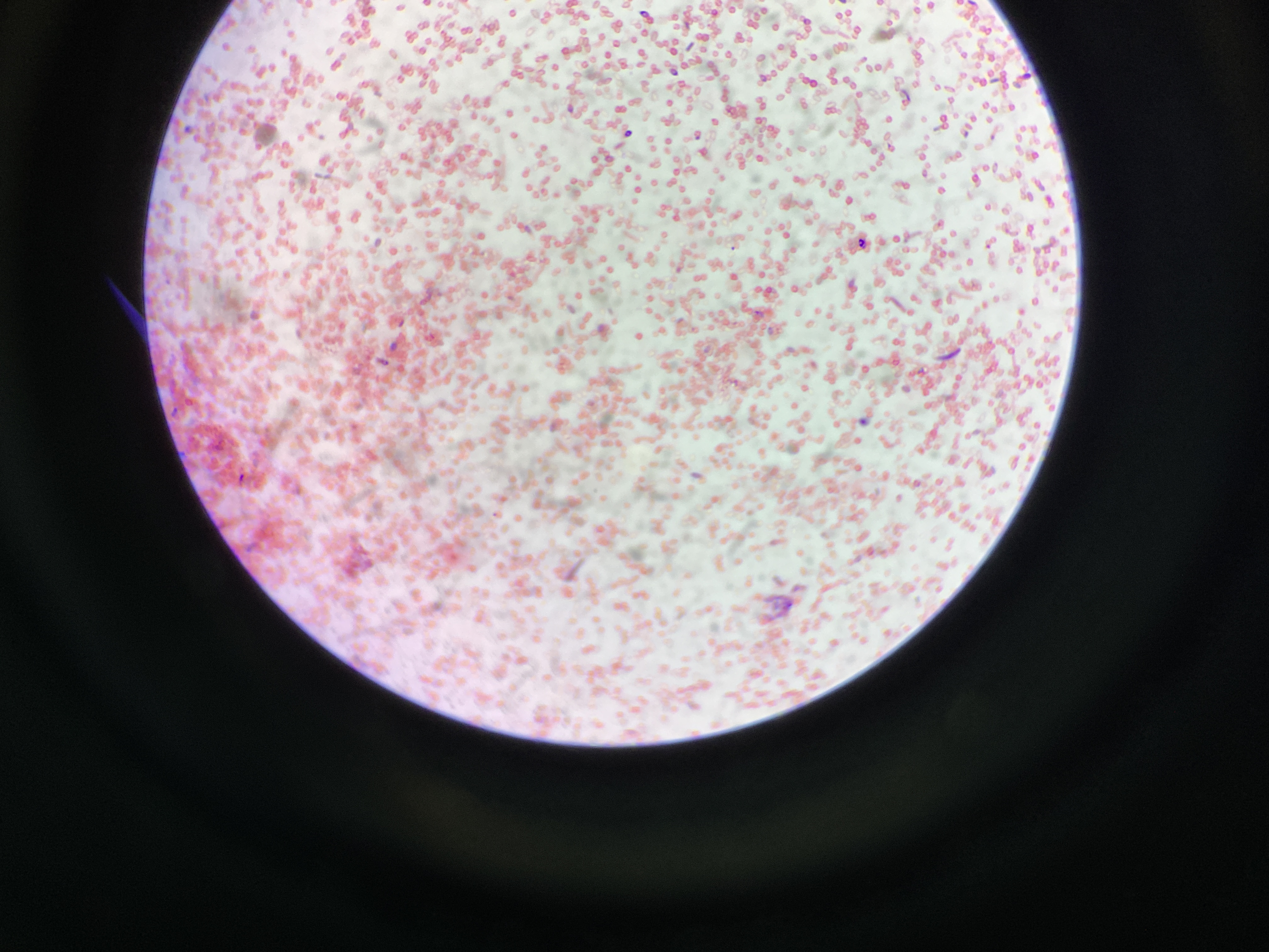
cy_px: 476
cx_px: 634
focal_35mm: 29
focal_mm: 3
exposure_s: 1/120
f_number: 1.8
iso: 20
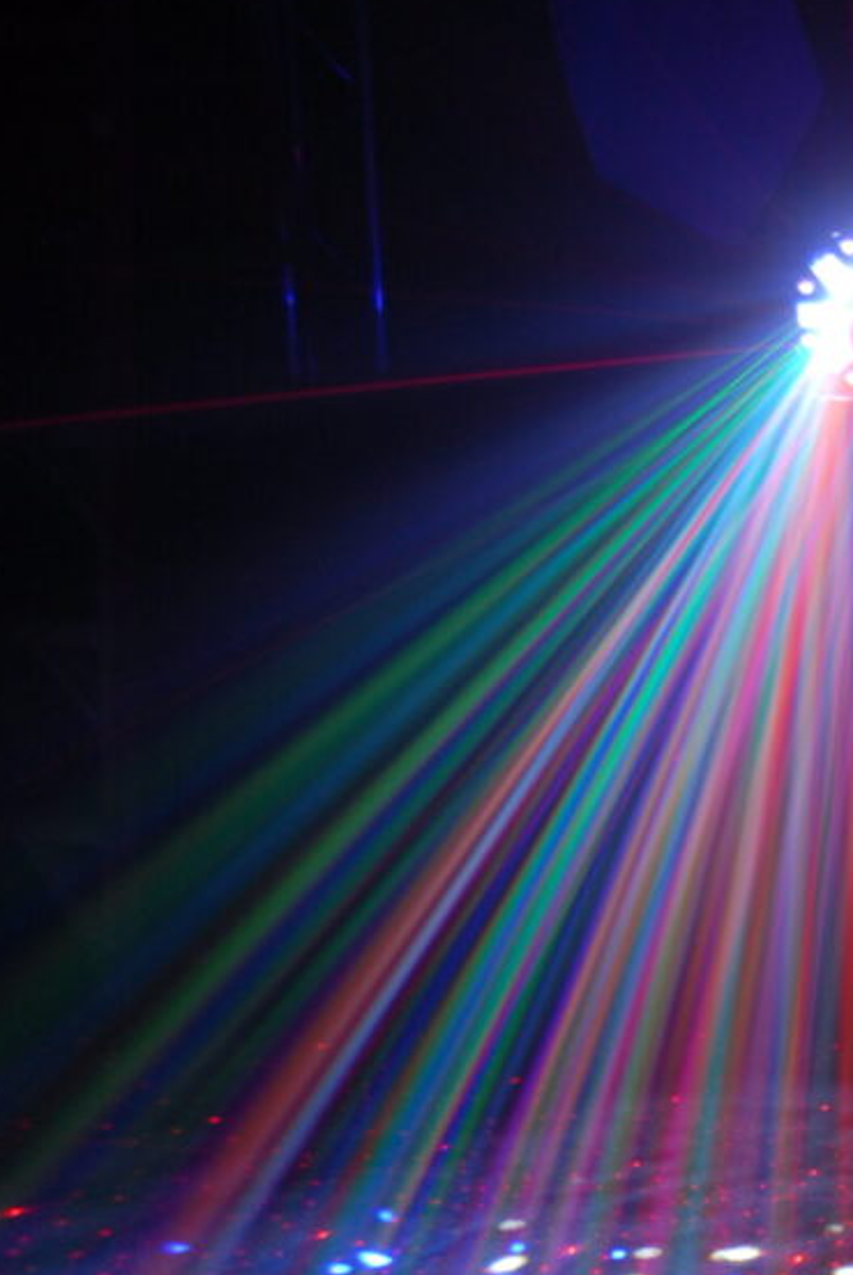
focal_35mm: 68
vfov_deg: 27.5
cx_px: 761
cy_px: 1345
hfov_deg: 19.7
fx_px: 2413
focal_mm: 21
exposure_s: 4.5
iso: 200
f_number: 2.8
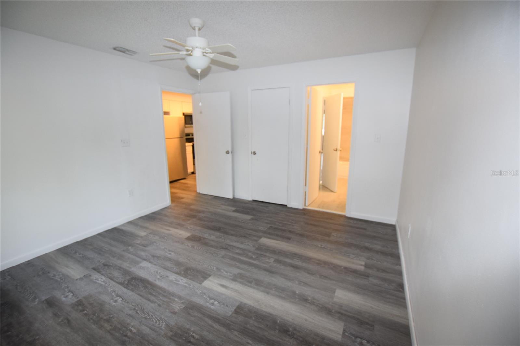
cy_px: 173
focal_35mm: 15
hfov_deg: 100.4
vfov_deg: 77.3
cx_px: 260
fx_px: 217
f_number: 4
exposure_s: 1/60
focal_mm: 10
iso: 800
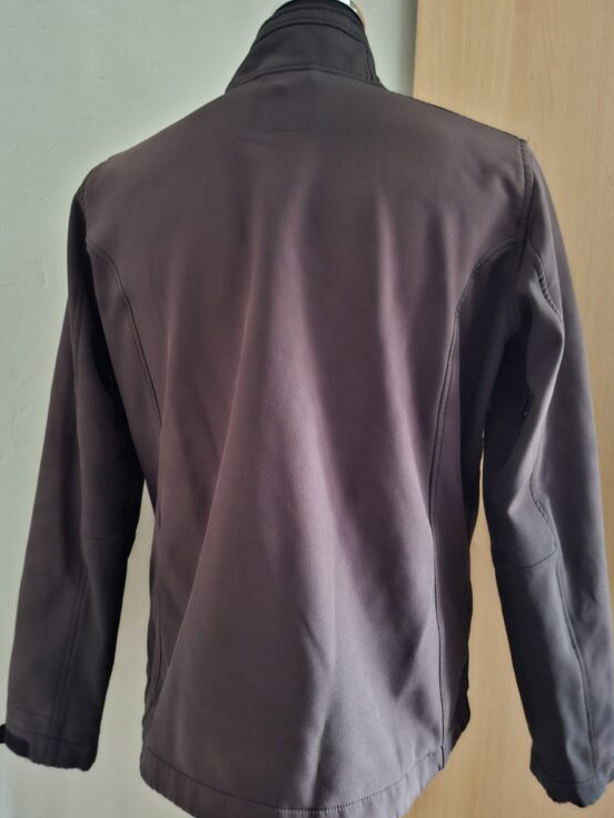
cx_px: 297
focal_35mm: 25
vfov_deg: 69.4
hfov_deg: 54.9
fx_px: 591
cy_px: 415
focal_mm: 5.54
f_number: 1.8
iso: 1250
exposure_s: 1/20
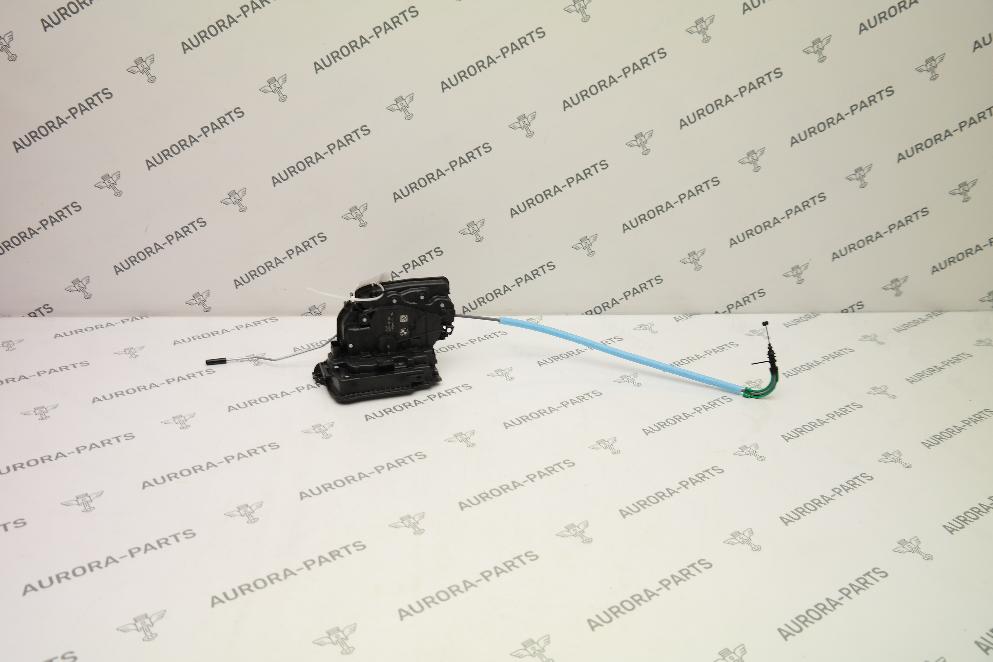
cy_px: 331
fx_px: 910
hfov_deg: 57.2
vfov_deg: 40.0
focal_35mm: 33
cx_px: 496
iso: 100
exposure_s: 1/80
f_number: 4
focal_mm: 22
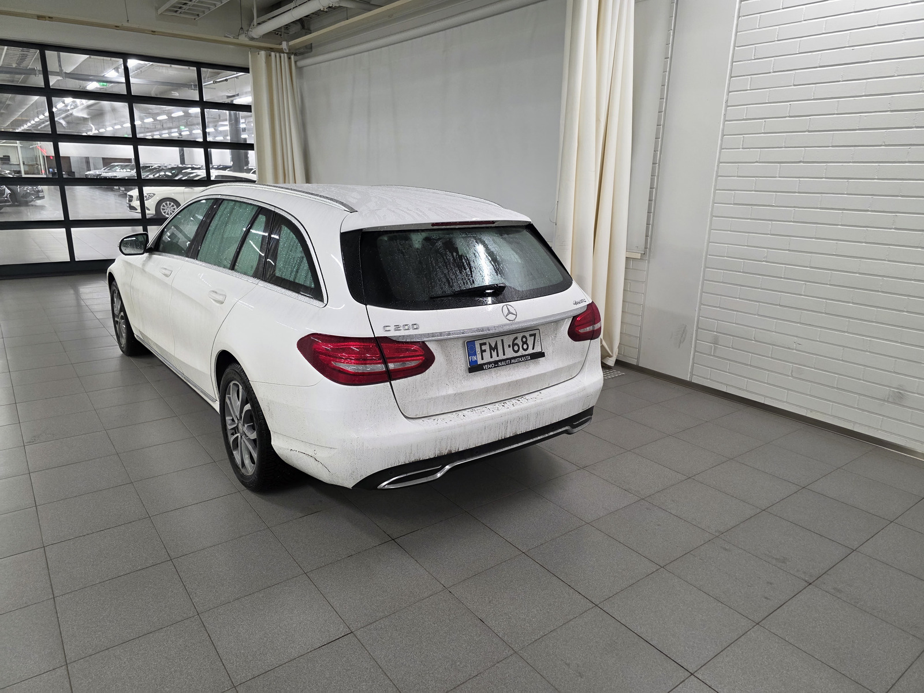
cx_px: 462
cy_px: 346
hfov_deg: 73.9
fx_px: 614
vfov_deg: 58.9
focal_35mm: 23
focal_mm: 6.3
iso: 200
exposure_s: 1/100
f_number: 1.7
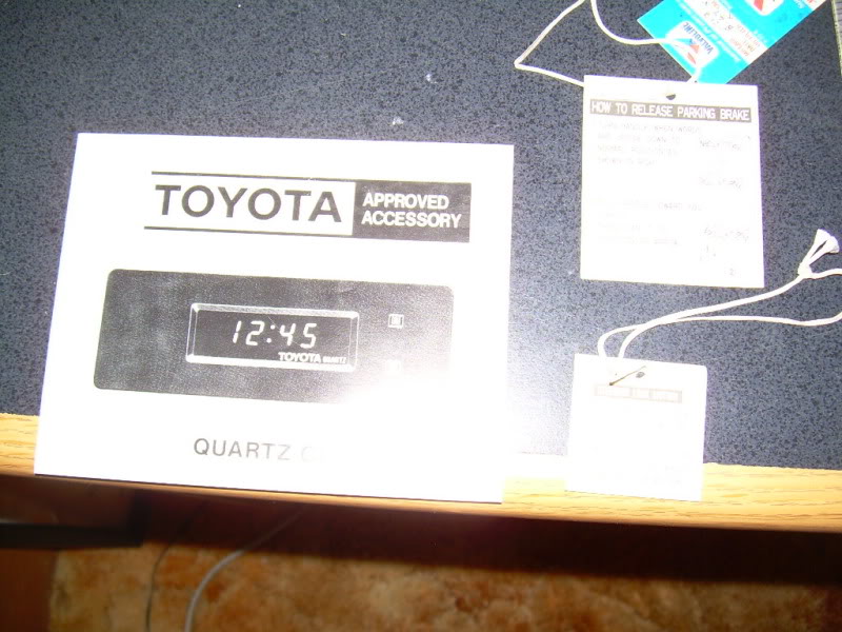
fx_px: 924
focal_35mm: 38
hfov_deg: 49.0
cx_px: 421
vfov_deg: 37.7
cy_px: 316
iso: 50
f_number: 2.8
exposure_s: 1/60
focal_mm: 6.3
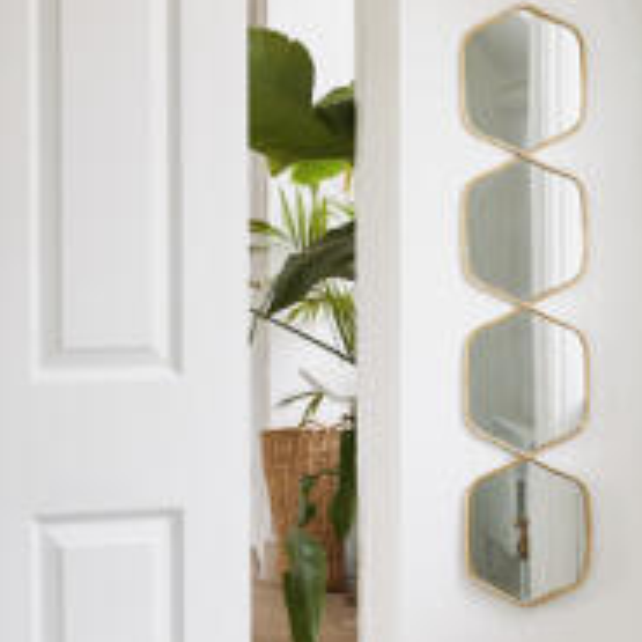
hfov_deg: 15.1
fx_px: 2371
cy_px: 210
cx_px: -7
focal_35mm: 113
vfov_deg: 15.4
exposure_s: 1/25
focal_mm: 24
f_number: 8
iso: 100
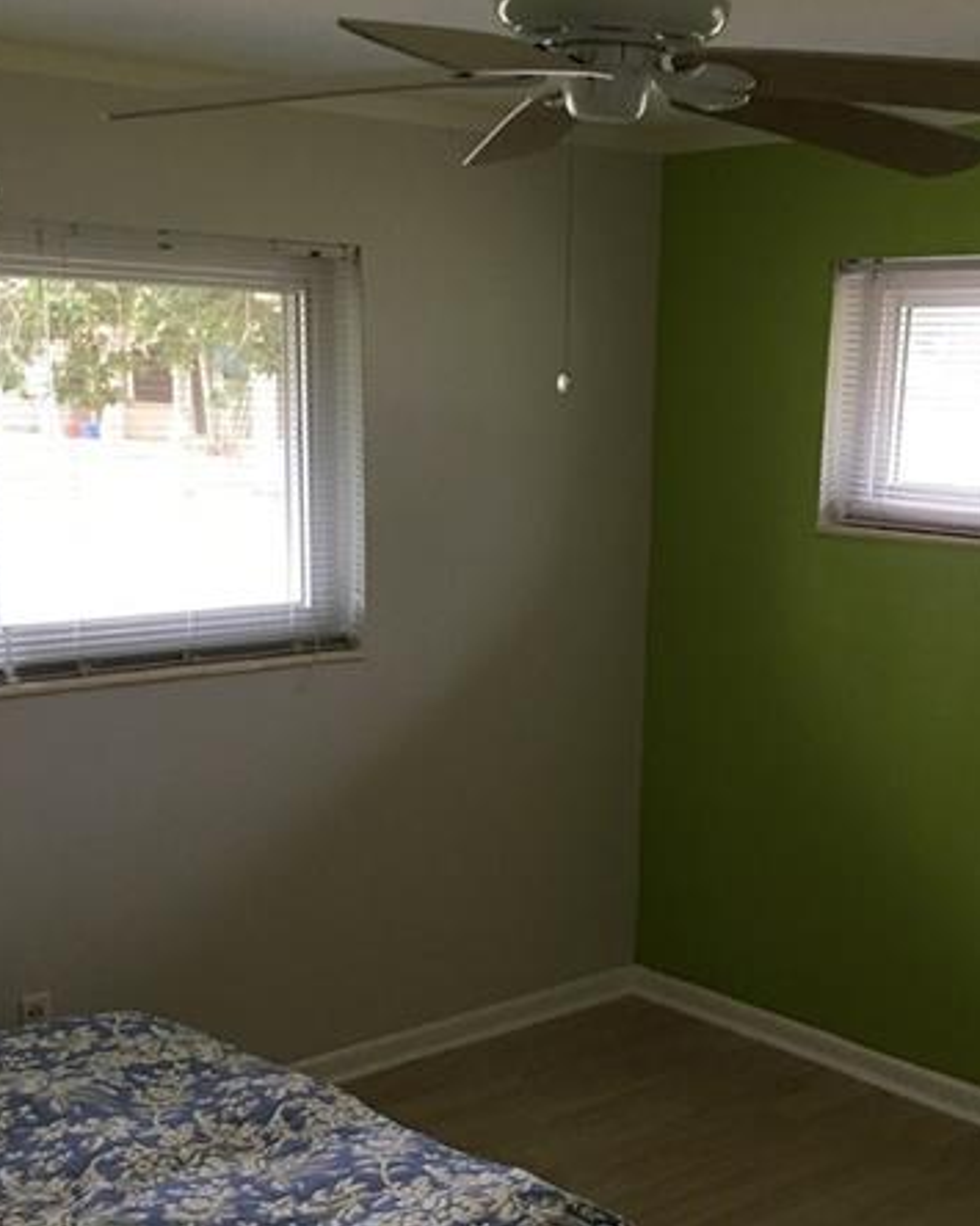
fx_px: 1777
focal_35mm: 49
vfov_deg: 37.6
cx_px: 511
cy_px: 831
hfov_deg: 30.8
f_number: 2.2
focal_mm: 4.15
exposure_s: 1/15
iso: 80
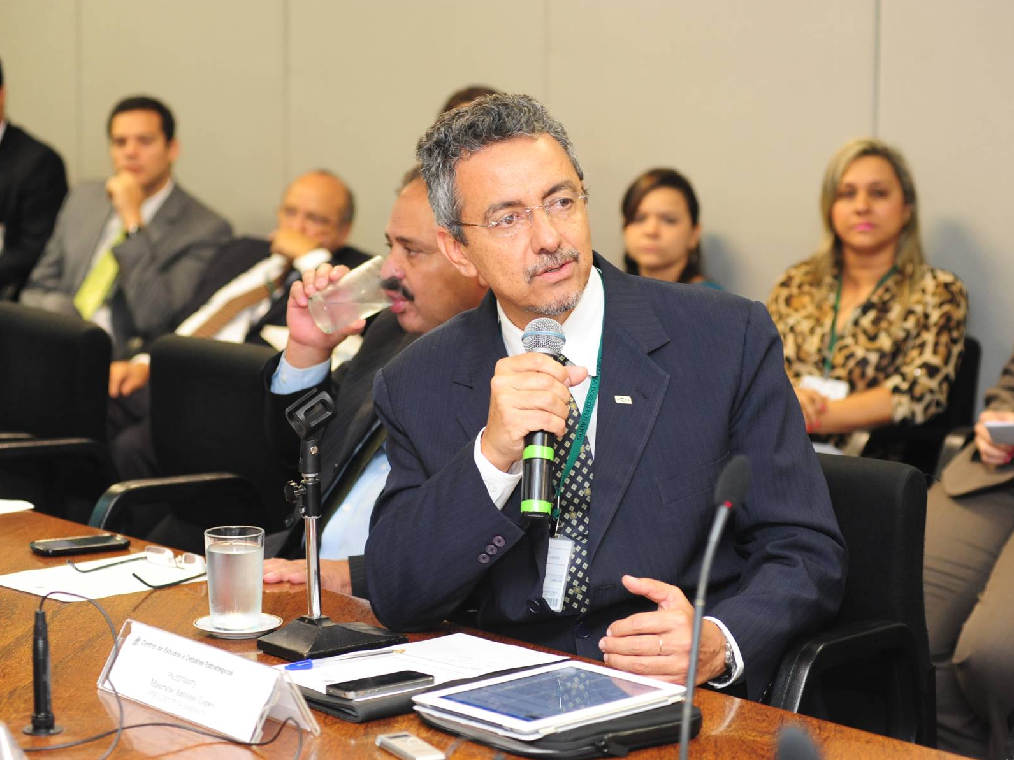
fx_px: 2548
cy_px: 380
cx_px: 530
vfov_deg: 17.0
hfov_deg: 22.5
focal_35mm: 87
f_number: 4.5
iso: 2000
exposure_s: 1/100
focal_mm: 80
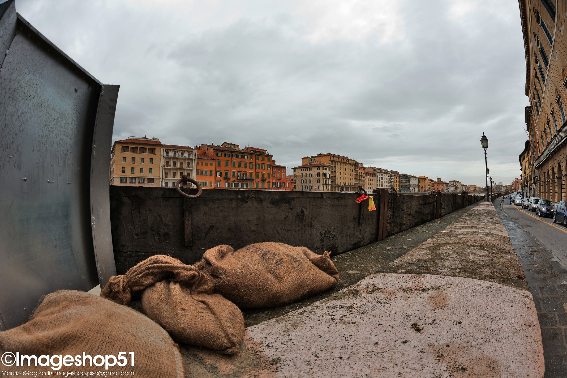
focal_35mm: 16
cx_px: 284
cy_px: 189
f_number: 10
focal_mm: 16
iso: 200
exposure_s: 1/100
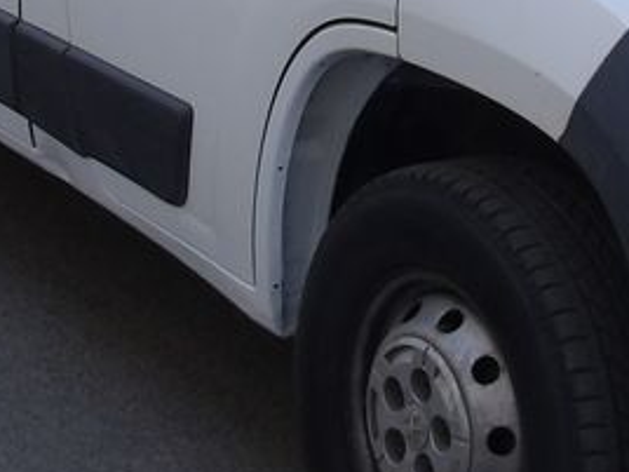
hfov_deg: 18.7
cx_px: 573
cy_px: -134
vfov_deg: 13.8
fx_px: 1872
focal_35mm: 103
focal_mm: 4.9
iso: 100
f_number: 3
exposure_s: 1/260
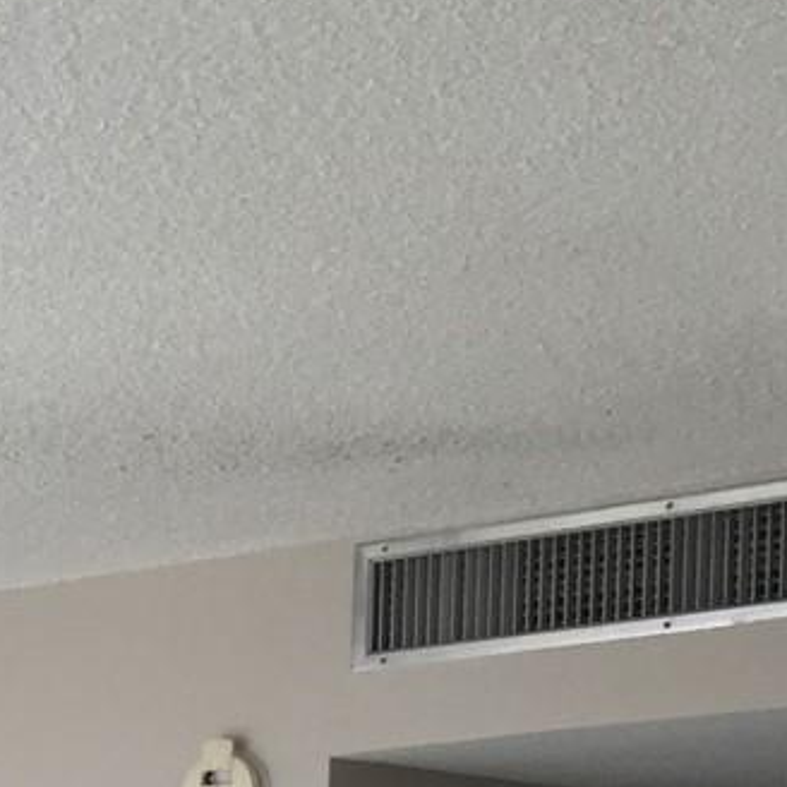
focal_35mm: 125
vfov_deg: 12.8
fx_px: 3215
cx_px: -782
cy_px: 1365
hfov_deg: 12.3
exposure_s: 1/120
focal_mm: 4.15
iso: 50
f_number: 2.2
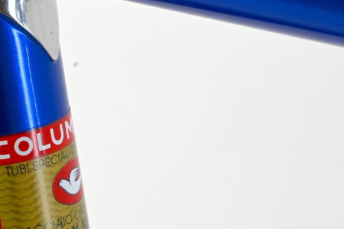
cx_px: -39
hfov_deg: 11.5
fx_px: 1681
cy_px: 83
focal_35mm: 176
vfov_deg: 7.8
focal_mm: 70
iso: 4000
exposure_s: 1/125
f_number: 18
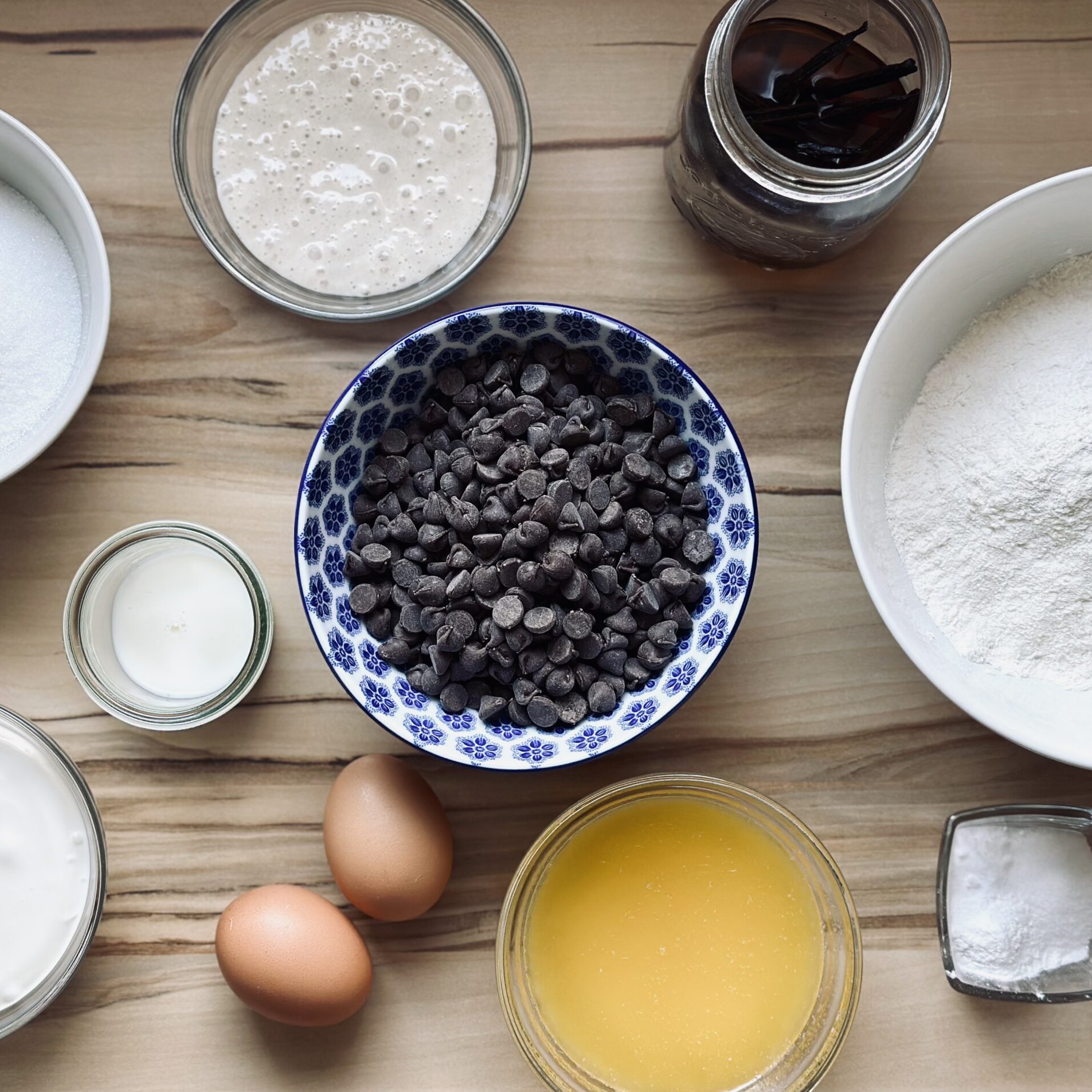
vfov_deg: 30.0
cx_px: 485
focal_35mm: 57
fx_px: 2034
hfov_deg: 30.0
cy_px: 546
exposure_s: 1/62
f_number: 1.78
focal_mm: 6.86
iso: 125
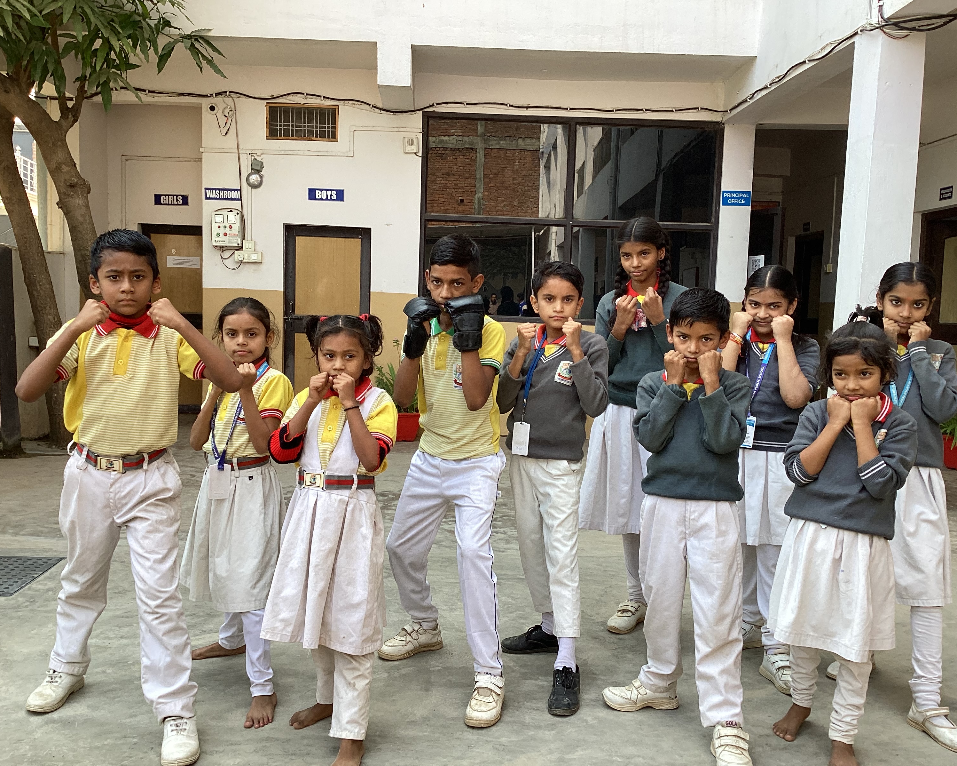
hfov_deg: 54.2
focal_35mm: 33
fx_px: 935
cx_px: 489
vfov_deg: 44.5
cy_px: 381
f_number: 2.4
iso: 25
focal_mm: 3.3
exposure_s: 1/206
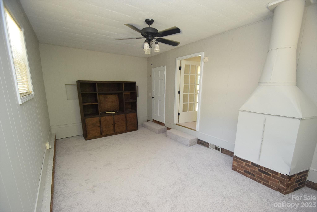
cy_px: 106
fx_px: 132
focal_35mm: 15
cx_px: 158
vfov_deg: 77.4
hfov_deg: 100.4
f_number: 3.5
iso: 1000
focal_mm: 10
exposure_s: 1/60
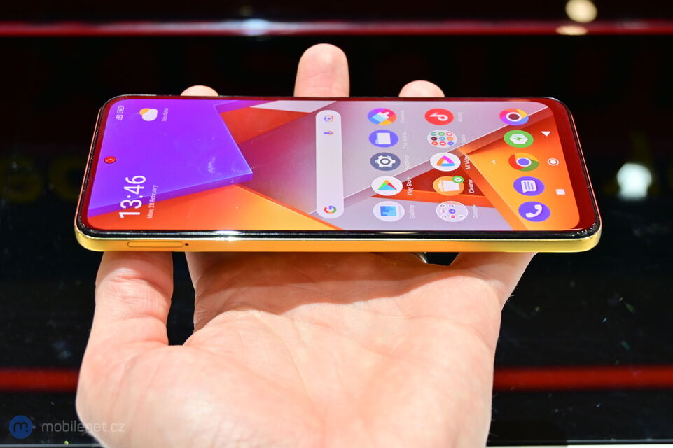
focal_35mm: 62
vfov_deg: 22.1
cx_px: 336
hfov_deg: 32.6
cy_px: 224
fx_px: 1149
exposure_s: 1/60
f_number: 5.6
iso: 450
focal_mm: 41
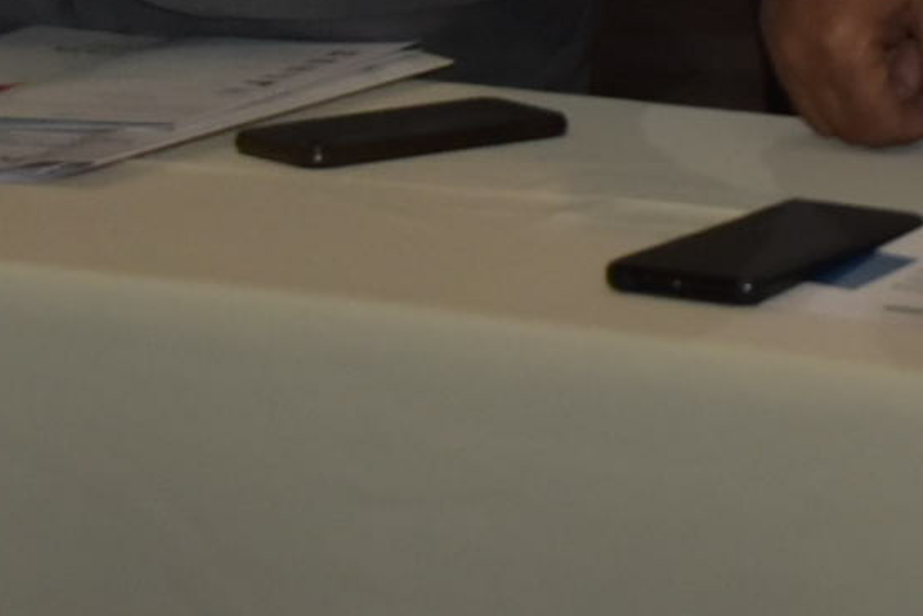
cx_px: 1729
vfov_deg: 3.9
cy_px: -945
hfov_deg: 5.8
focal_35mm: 348
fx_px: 8924
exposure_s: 1/125
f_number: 6.3
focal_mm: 52
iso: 1000
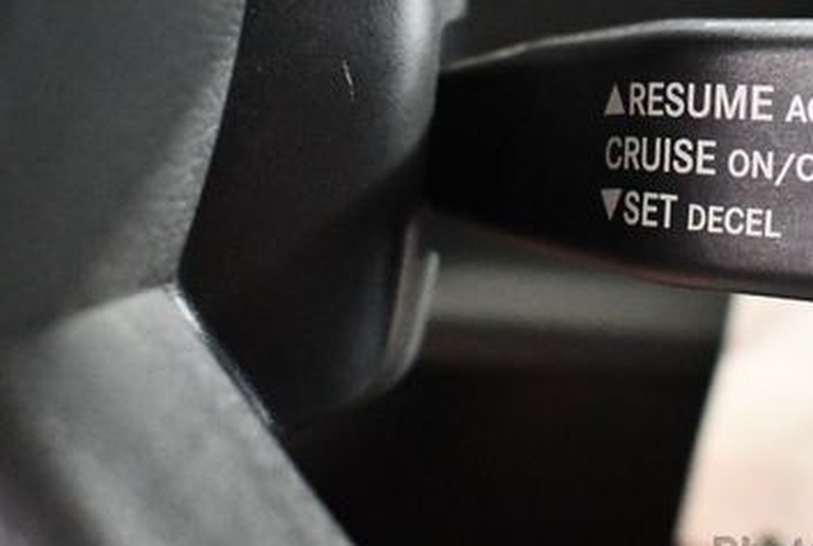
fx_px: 1472
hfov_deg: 30.0
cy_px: 107
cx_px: 680
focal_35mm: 65
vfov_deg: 20.8
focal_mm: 18
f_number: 3.5
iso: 8000
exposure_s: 1/60
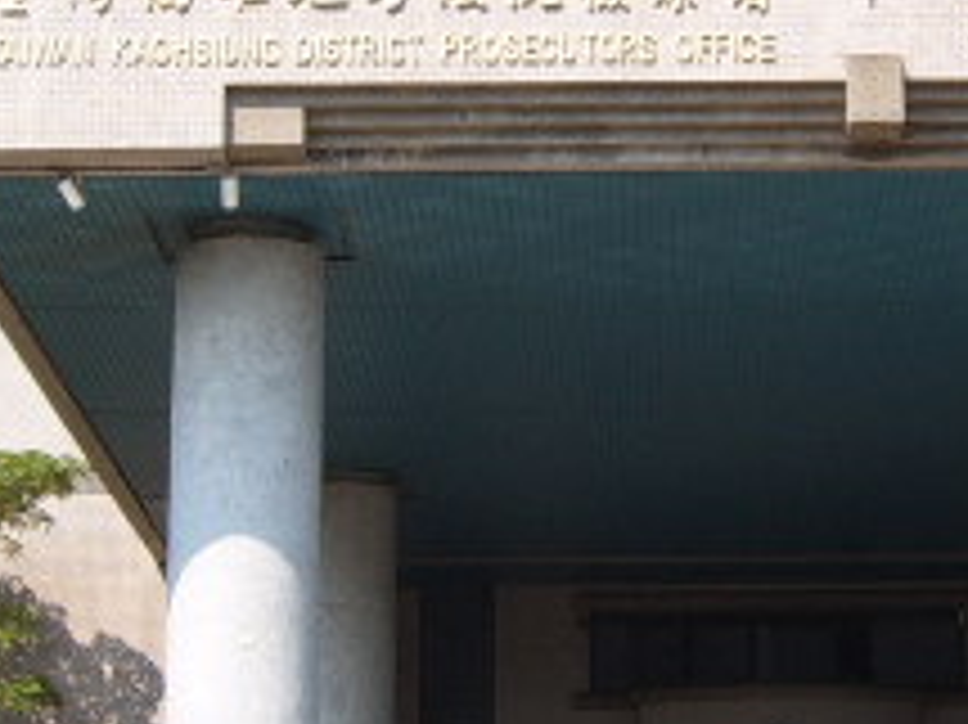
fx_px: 3913
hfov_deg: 14.0
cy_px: 243
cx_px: 806
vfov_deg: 10.6
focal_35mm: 140
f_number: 6.6
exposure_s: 1/180
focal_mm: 7.8
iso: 63
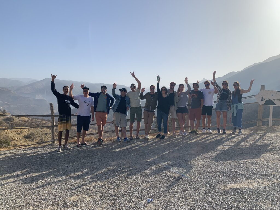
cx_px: 140
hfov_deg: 67.3
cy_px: 105
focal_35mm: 26
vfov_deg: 53.1
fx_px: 210
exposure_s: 1/4098
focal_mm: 4.25
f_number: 1.8
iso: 25
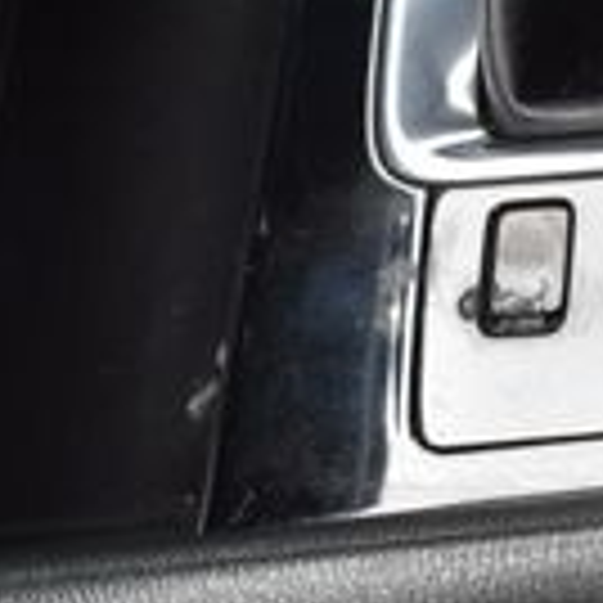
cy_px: 36
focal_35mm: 195
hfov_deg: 8.8
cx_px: 855
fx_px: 3843
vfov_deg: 8.9
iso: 400
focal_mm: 32
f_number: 7.1
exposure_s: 1/30
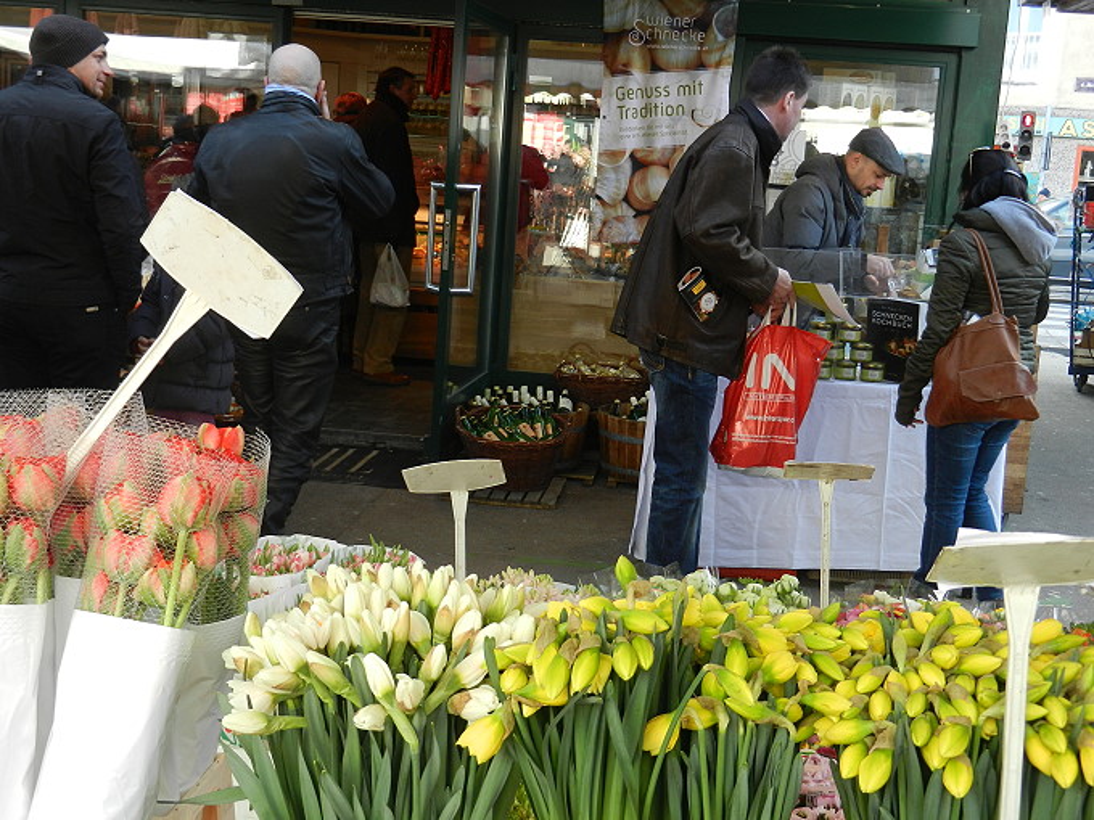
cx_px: 547
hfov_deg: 42.1
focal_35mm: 45
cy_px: 410
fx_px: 1422
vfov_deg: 32.2
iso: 160
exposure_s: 1/100
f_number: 4.2
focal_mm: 8.2
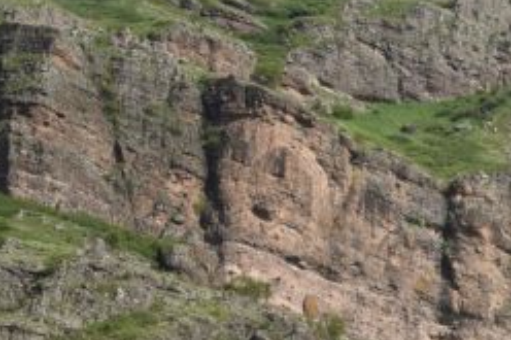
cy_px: 654
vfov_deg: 5.2
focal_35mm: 262
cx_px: 1228
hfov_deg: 7.4
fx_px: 3716
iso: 320
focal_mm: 50
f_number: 16
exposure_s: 1/125
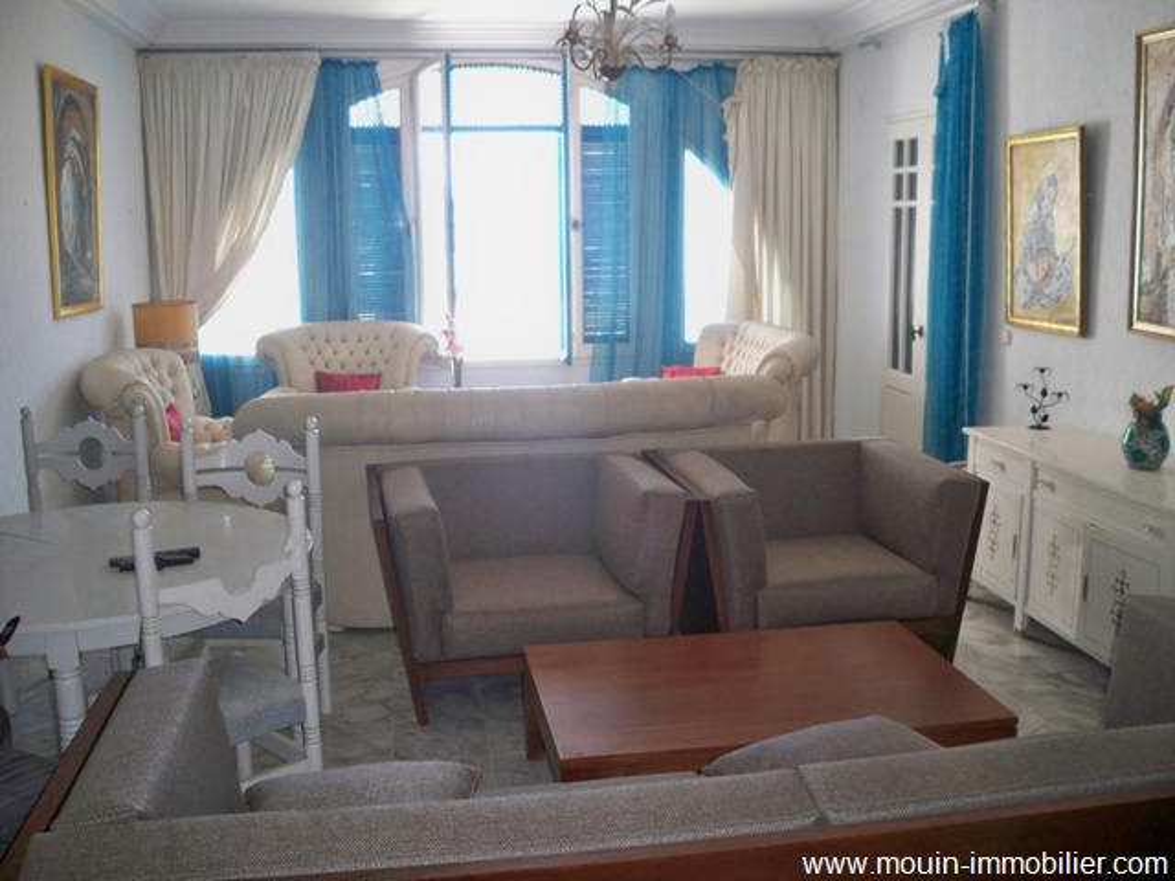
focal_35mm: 35
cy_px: 440
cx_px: 588
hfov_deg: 52.6
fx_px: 1188
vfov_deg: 40.7
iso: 200
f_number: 3.1
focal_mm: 6.3
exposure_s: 1/60
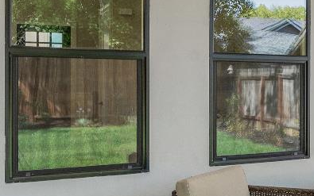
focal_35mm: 62
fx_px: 531
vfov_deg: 20.9
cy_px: 71
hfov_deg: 27.4
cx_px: 412
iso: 400
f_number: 8
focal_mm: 16
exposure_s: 1/50
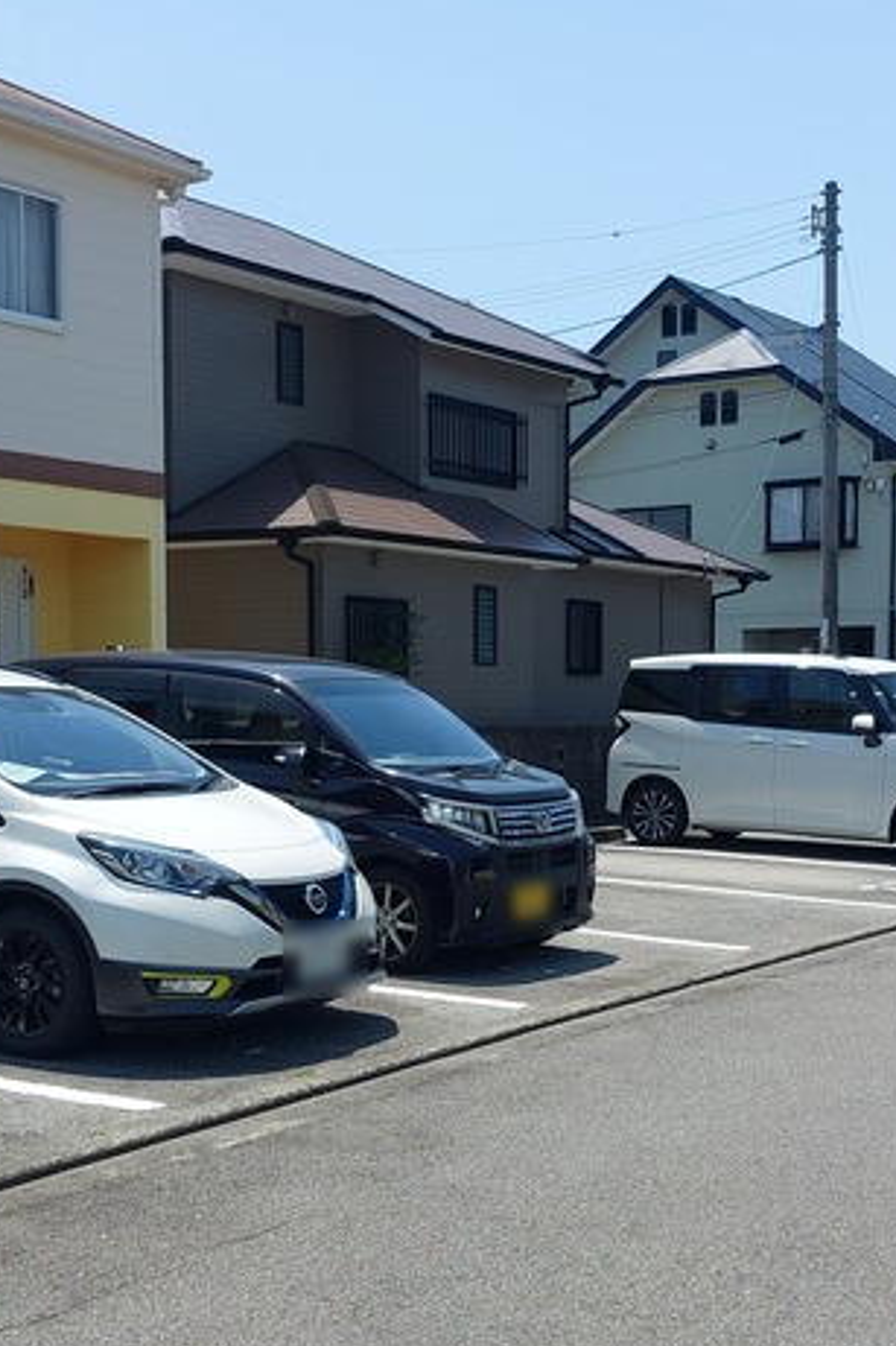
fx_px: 1943
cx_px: 470
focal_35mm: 52
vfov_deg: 38.1
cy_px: 803
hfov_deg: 26.0
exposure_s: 1/1087
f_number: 1.8
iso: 25
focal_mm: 5.23
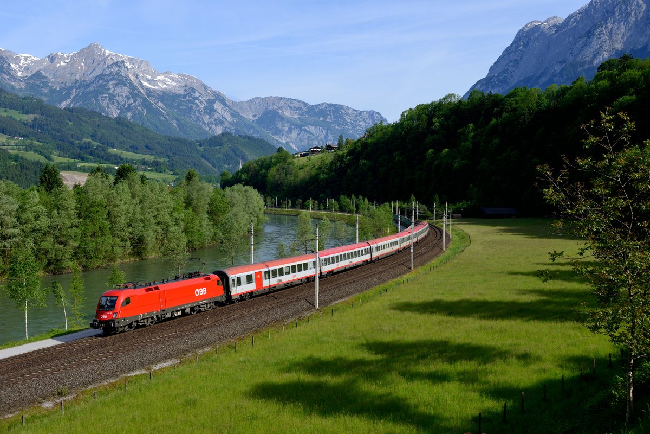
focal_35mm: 40
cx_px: 325
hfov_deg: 48.5
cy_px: 217
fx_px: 722
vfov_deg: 33.4
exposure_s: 1/1600
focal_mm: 40
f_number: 5.6
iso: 250
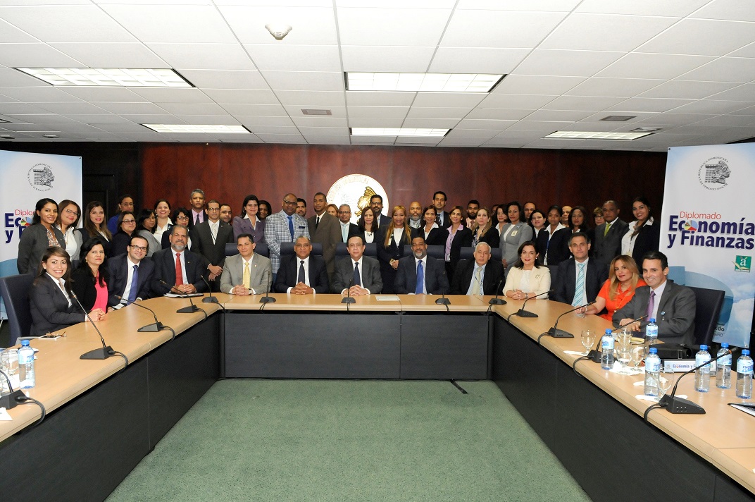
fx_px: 534
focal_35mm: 26
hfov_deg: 70.5
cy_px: 251
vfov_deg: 50.3
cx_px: 378
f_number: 5
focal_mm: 17
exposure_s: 1/200
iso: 1250
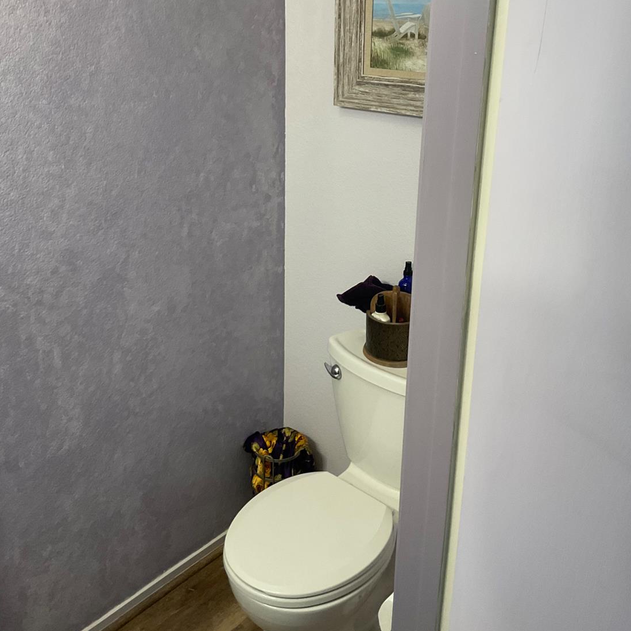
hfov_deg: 47.2
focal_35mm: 35
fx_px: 722
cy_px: 234
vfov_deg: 46.8
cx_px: 319
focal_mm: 3
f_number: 1.8
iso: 64
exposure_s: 1/60
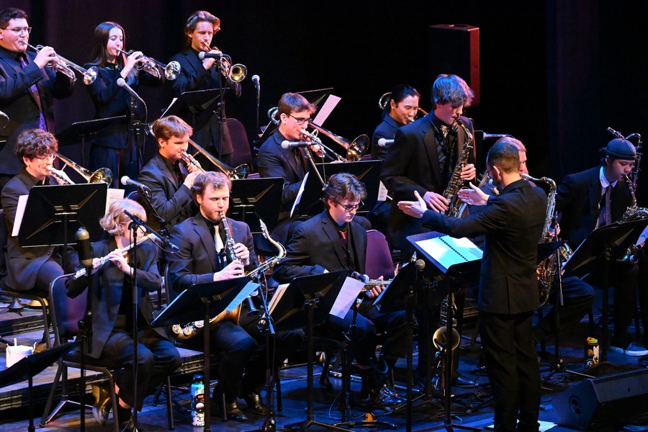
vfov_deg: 7.2
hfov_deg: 10.8
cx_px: 324
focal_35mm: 190
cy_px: 216
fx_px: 3420
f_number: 9
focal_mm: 190
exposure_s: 1/200
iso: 36000
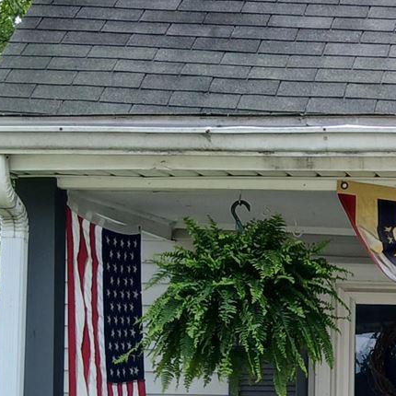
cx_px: 610
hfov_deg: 13.3
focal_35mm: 123
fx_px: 1592
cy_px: 456
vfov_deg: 13.8
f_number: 1.8
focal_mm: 3.98
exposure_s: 1/315
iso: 20
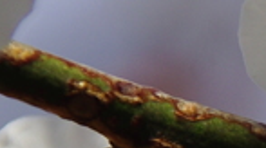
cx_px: 521
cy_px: 228
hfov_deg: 1.0
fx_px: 15465
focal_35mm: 2197
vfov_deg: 0.5
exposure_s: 1/500
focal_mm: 200
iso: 100
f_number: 6.7
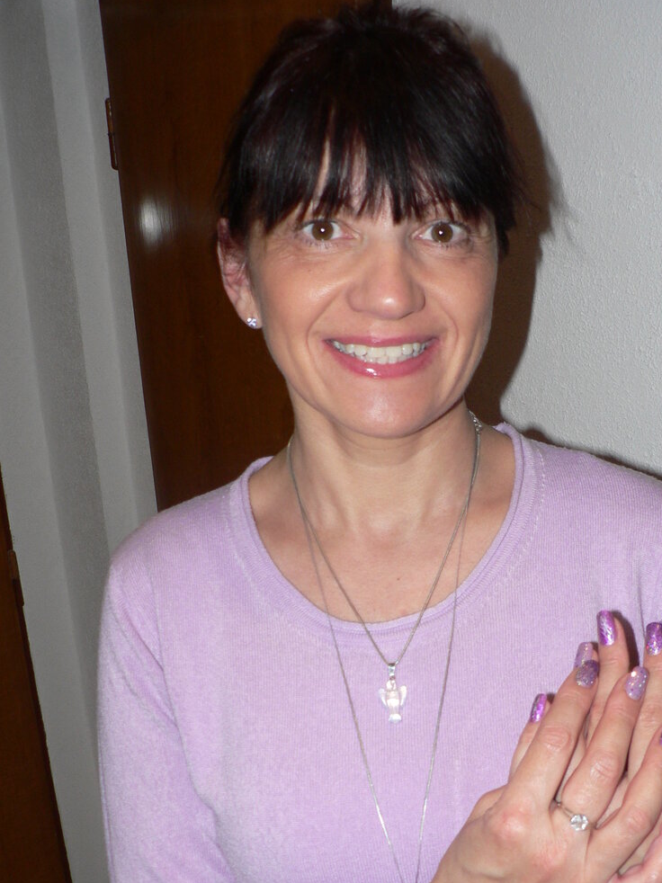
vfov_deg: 42.7
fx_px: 1122
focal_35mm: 44
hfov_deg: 32.9
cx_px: 347
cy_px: 534
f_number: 2.8
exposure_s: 1/60
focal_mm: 6
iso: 100
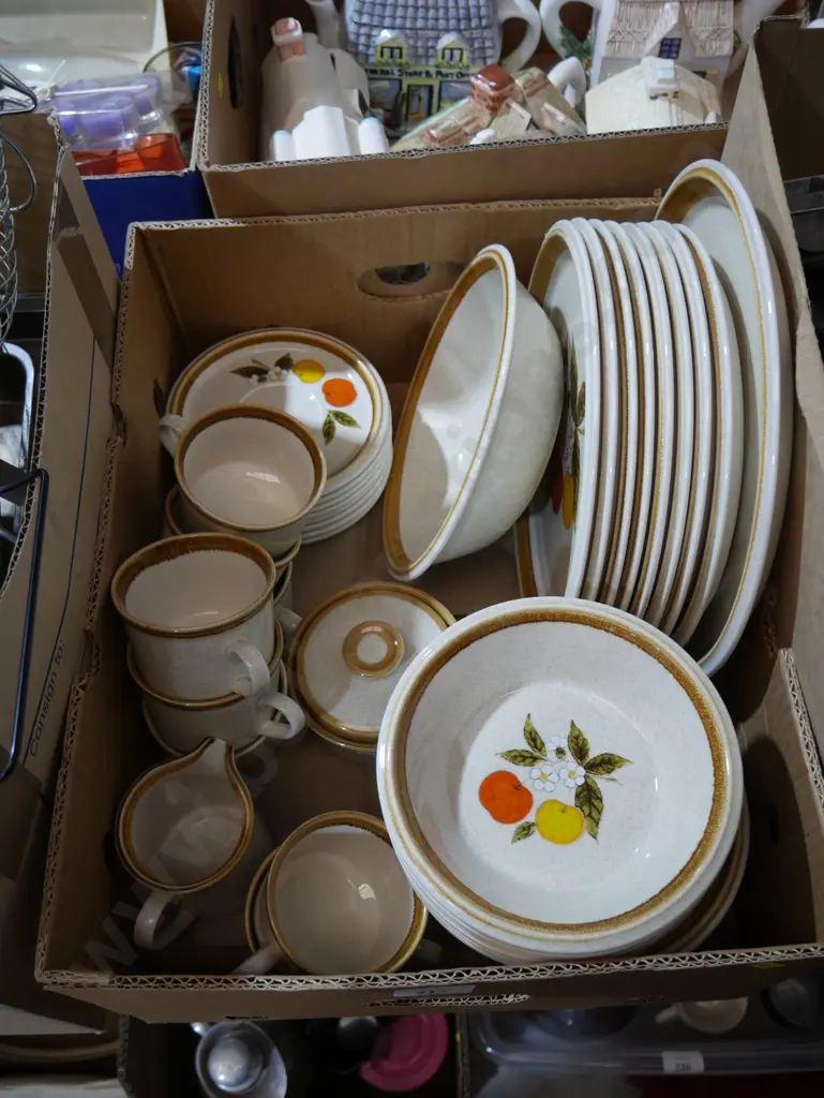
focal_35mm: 32
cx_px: 412
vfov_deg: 56.8
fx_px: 1015
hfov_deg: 44.2
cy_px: 549
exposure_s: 1/60
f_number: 3.6
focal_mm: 16
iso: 400
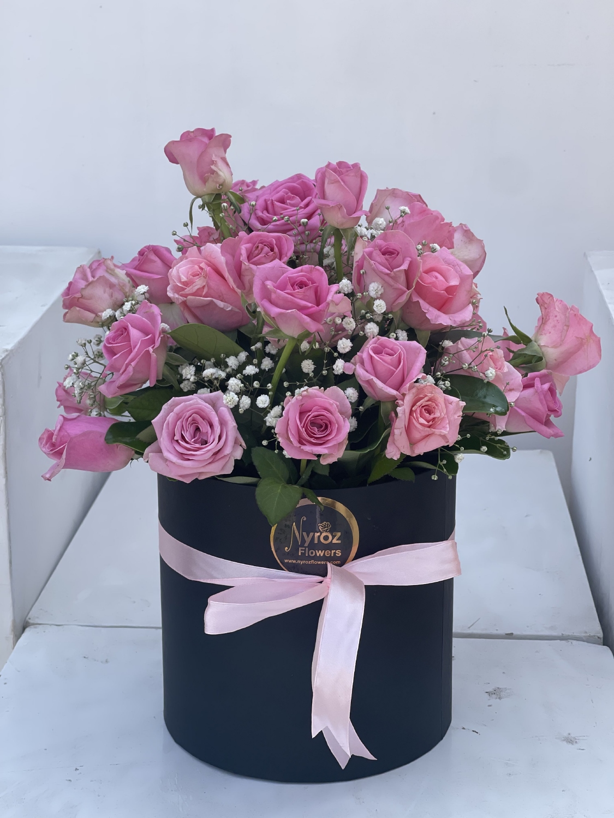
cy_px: 409
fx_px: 1514
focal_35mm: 64
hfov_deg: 22.9
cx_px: 307
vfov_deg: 30.3
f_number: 2.2
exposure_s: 1/558
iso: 20
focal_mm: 7.5
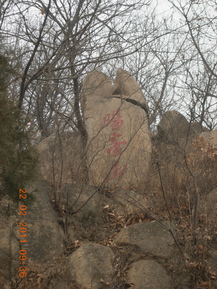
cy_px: 144
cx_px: 108
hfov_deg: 11.8
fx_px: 1054
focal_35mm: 126
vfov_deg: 15.6
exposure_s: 1/82.9
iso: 50
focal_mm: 26.3
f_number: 5.3
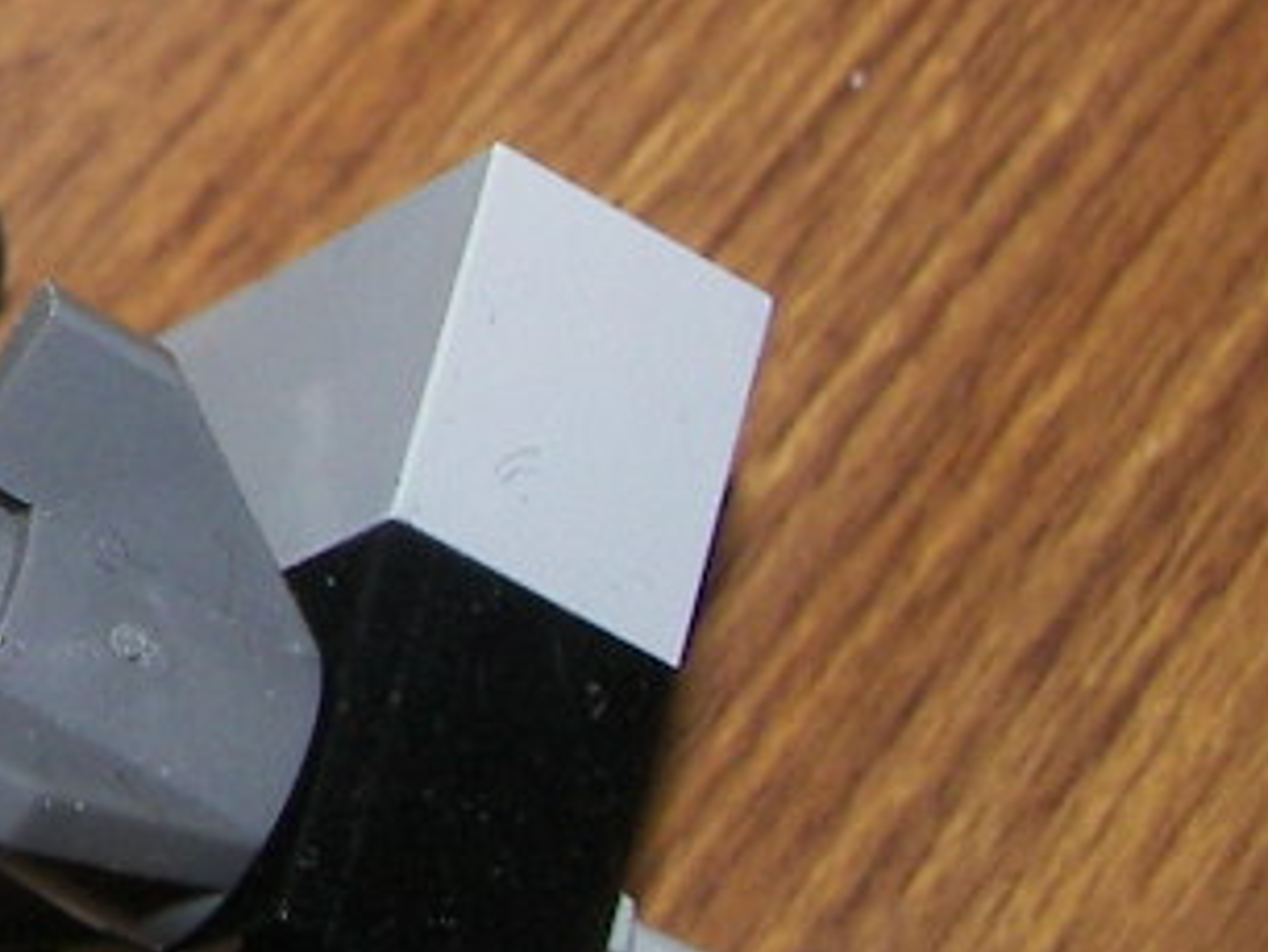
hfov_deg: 12.6
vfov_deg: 9.8
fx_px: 5533
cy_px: 191
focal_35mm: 151
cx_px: -437
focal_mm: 6
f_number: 2.8
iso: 100
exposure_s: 1/30
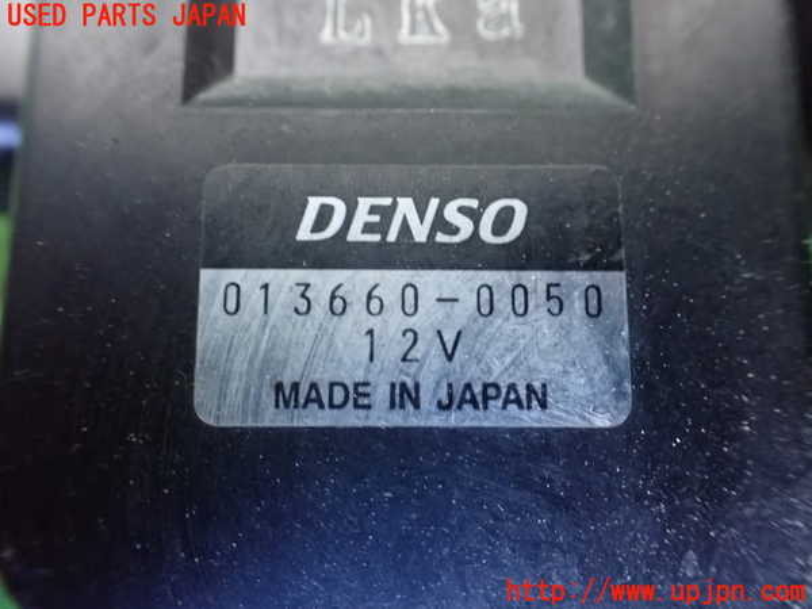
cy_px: 304
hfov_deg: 60.0
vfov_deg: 46.8
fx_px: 704
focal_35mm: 30
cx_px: 406
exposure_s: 1/30
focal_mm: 5.4
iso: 1600
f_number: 2.3
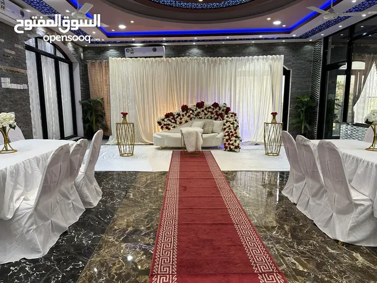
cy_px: 142
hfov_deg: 71.6
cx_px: 188
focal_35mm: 24
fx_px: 261
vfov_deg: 56.8
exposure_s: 1/50
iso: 125
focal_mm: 6.86
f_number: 1.78
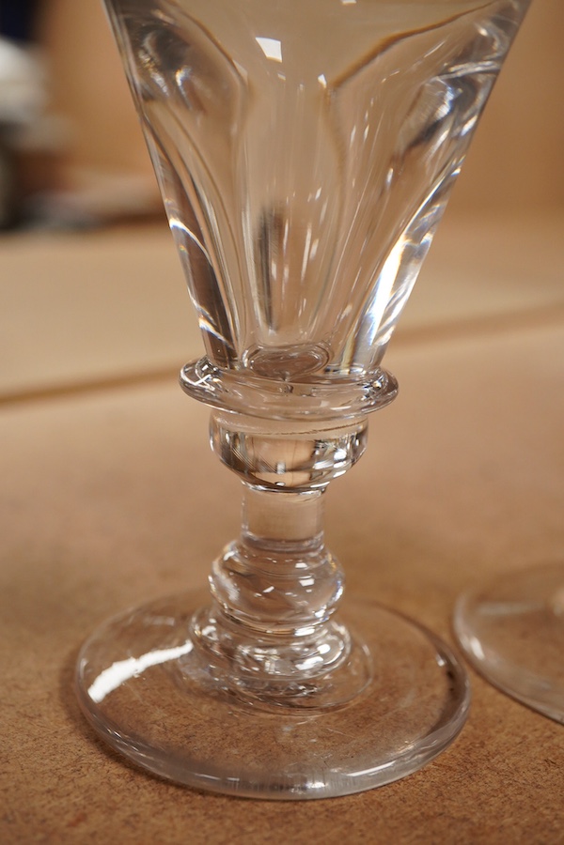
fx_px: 1057
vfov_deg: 43.6
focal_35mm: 45
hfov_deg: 29.9
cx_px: 282
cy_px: 422
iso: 1250
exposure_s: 1/125
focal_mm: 30
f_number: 8
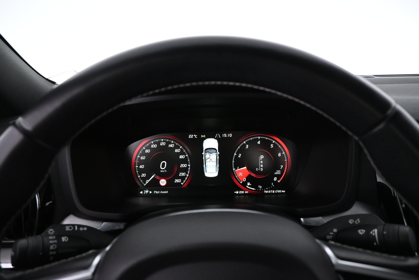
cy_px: 140
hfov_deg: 73.7
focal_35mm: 24
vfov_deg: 53.1
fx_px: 279
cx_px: 210
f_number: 4
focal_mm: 16
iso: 4000
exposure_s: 1/60
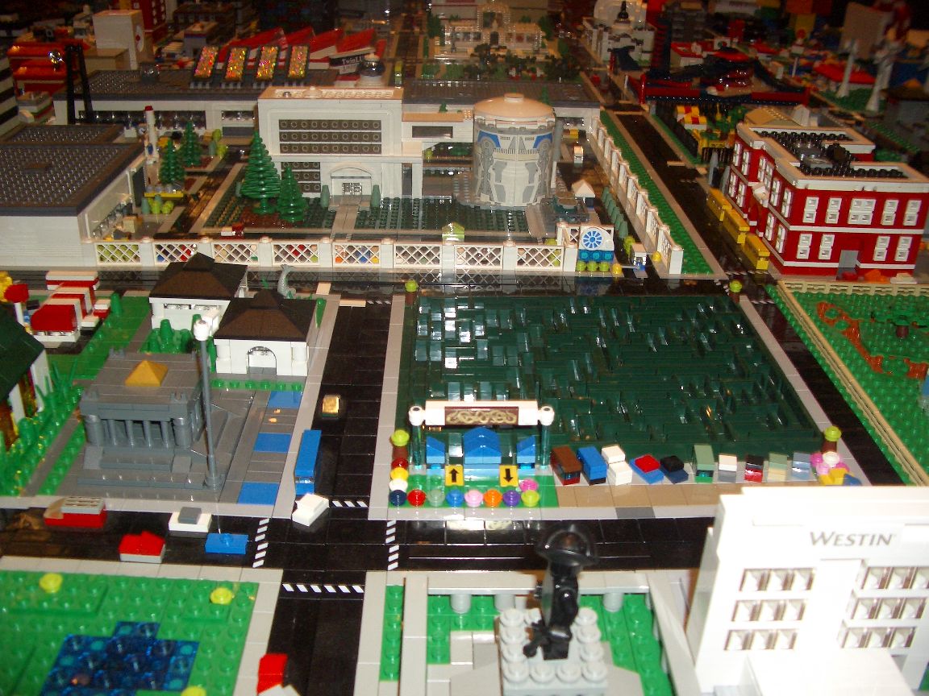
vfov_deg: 40.7
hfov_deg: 52.6
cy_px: 348
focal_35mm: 35
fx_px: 939
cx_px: 464
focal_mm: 5.8
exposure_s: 1/60
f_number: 2.6
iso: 100
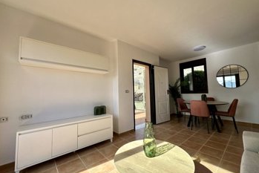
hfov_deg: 100.4
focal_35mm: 15
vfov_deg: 77.4
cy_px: 86
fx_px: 108
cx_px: 131
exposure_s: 1/406
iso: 40
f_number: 2.2
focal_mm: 2.22
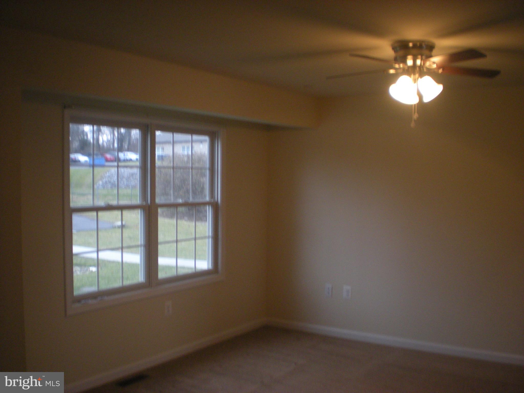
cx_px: 262
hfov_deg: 49.0
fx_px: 575
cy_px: 196
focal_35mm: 38
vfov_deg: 37.7
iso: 200
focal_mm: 6.3
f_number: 3.1
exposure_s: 1/33.5
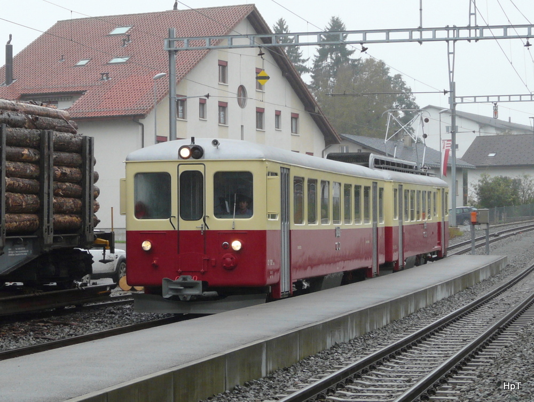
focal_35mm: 67
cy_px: 201
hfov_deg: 28.9
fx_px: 1035
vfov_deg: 22.0
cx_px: 267
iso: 100
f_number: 4
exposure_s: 1/160
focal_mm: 11.1
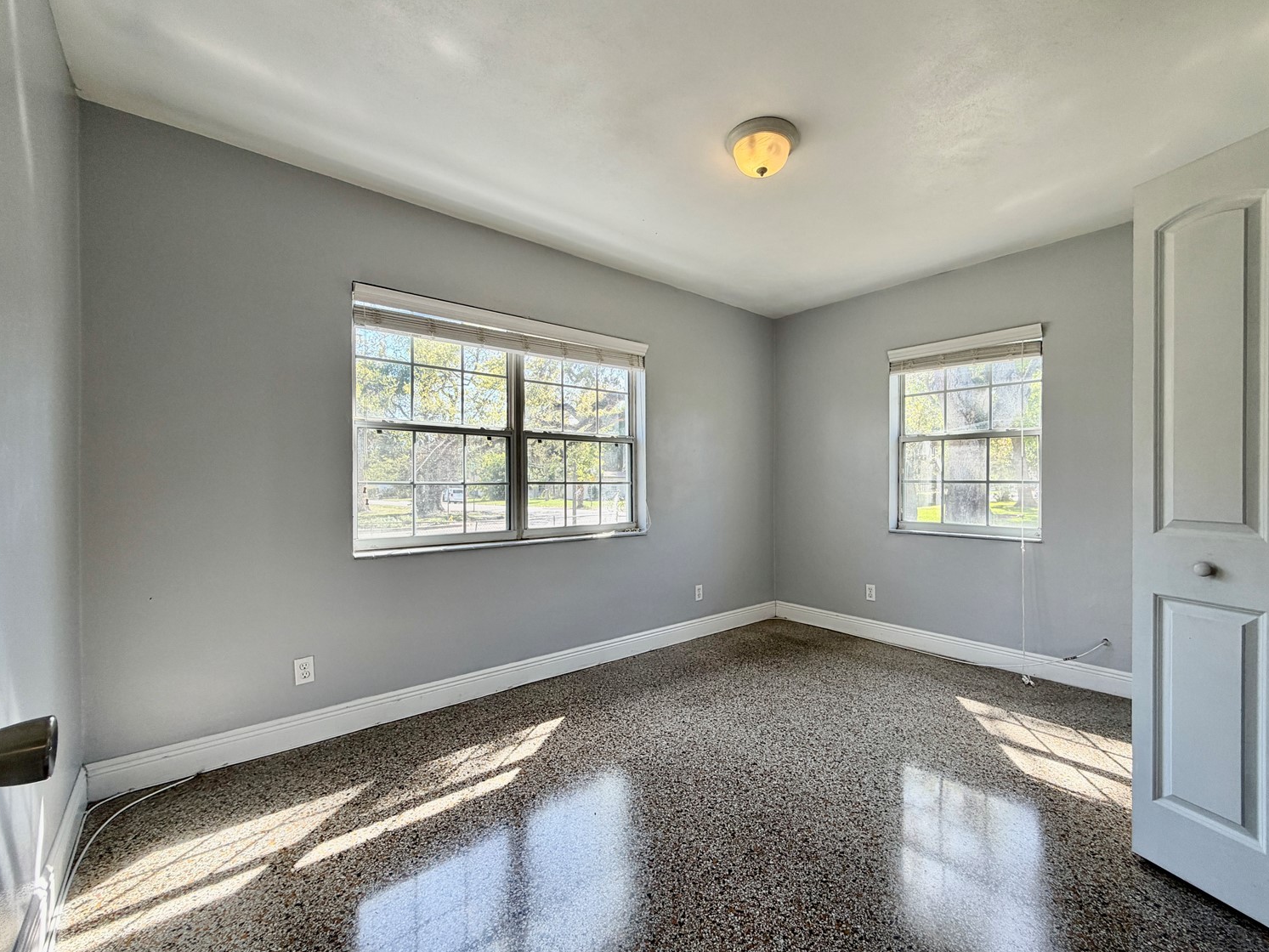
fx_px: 550
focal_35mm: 15
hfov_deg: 98.1
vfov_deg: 81.8
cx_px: 672
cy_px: 482
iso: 64
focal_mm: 2.22
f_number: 2.2
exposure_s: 1/120
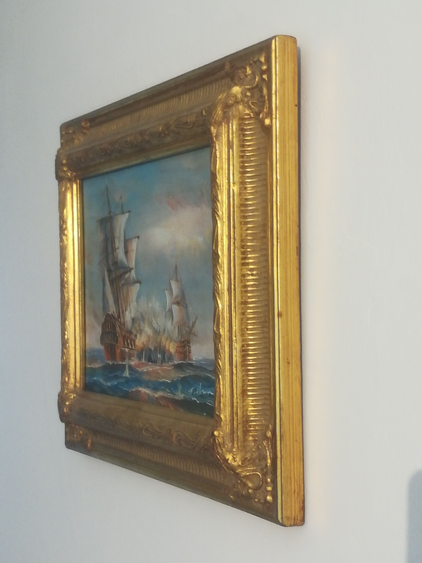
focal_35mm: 58
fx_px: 943
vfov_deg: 33.2
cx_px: 211
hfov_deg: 25.2
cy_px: 282
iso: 500
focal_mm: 3.83
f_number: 2.2
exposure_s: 1/20
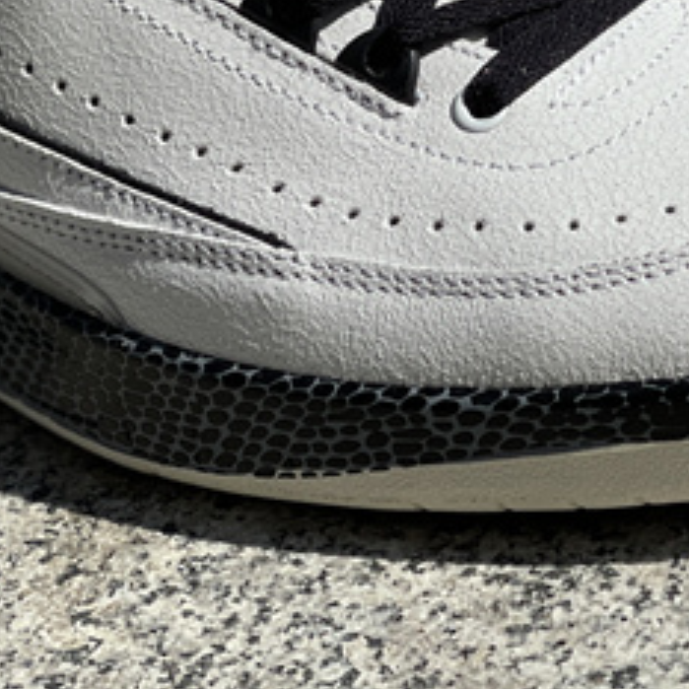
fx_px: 4053
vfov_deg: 9.6
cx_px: 580
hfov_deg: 9.7
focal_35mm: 180
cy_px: -123
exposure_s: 1/3311
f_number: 2.2
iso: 32
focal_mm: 7.5
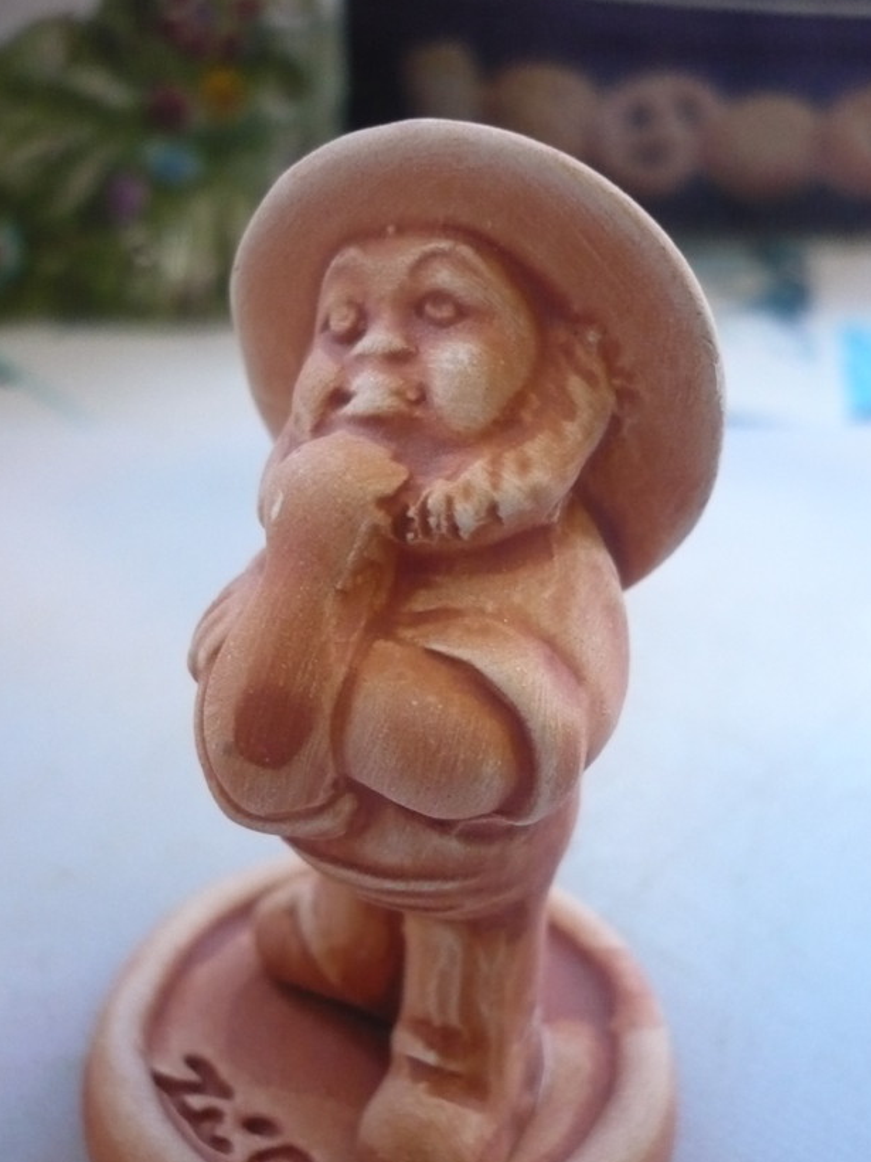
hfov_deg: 35.1
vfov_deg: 45.6
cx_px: 470
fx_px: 1376
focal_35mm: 41
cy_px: 673
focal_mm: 5.8
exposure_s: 1/100
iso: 400
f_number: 2.8
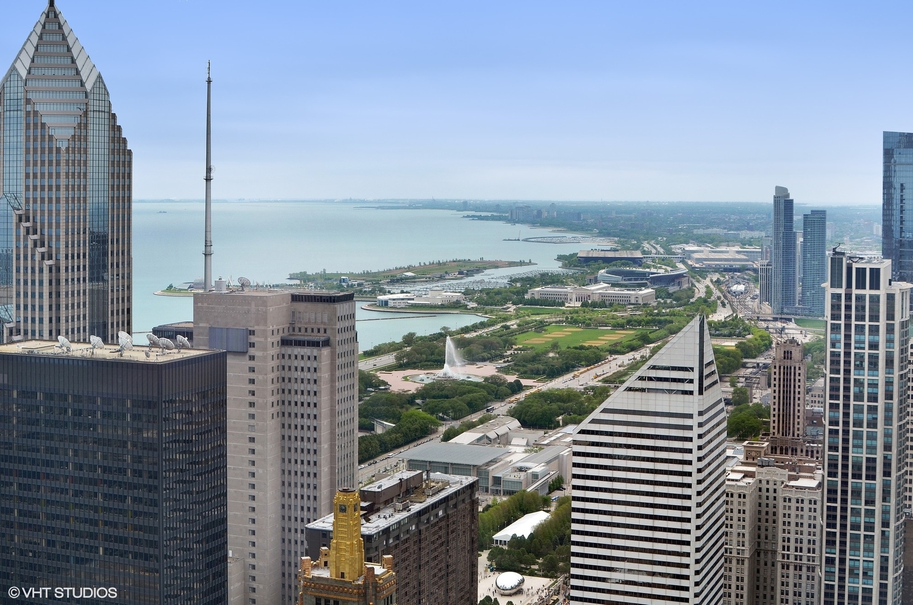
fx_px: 1329
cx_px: 456
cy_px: 302
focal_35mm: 52
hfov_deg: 37.9
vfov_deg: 25.6
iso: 200
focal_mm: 35
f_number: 8
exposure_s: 1/500
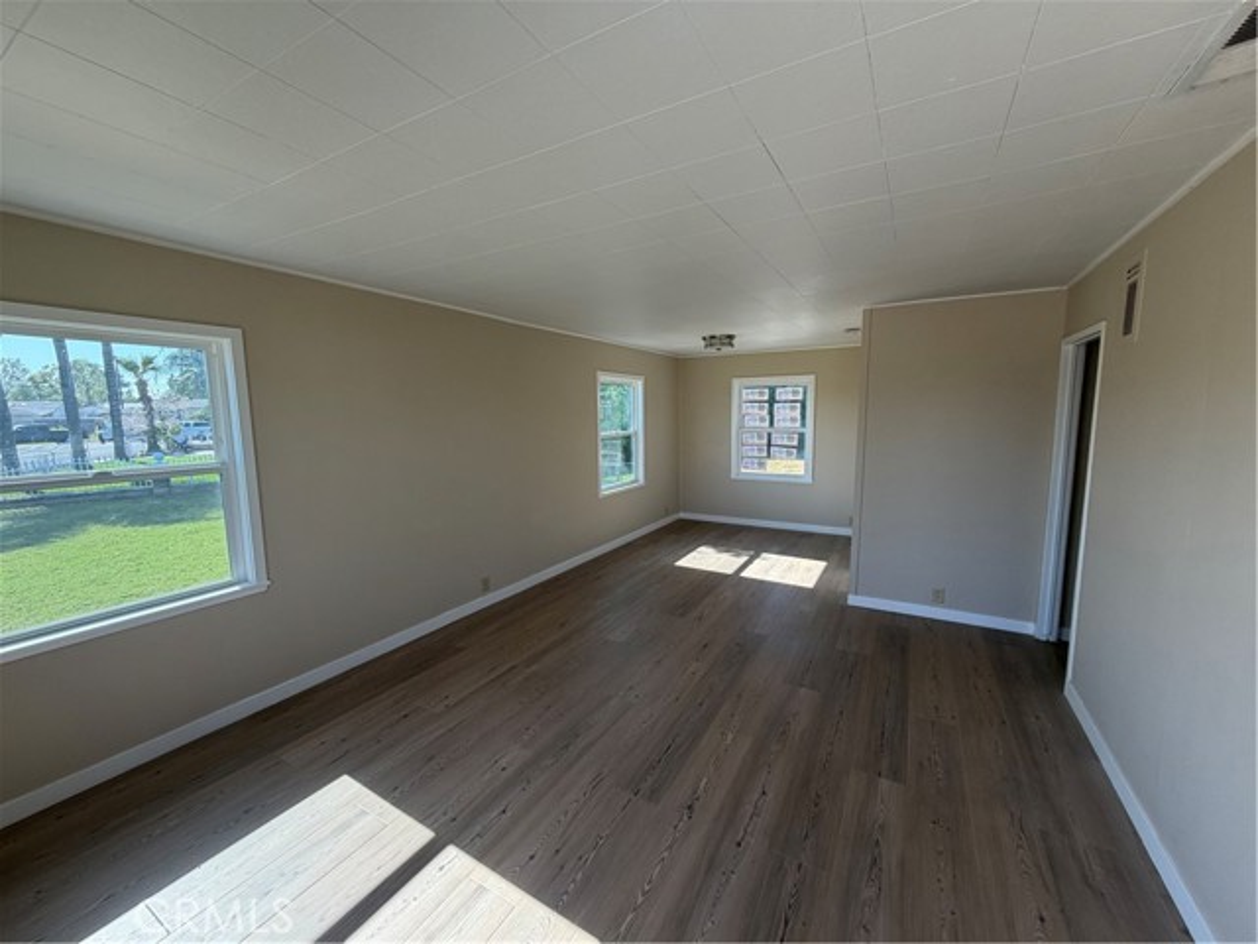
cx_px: 629
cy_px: 472
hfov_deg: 102.1
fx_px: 509
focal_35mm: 14
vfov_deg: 85.7
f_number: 2.2
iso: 64
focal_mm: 2.22
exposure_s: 1/164
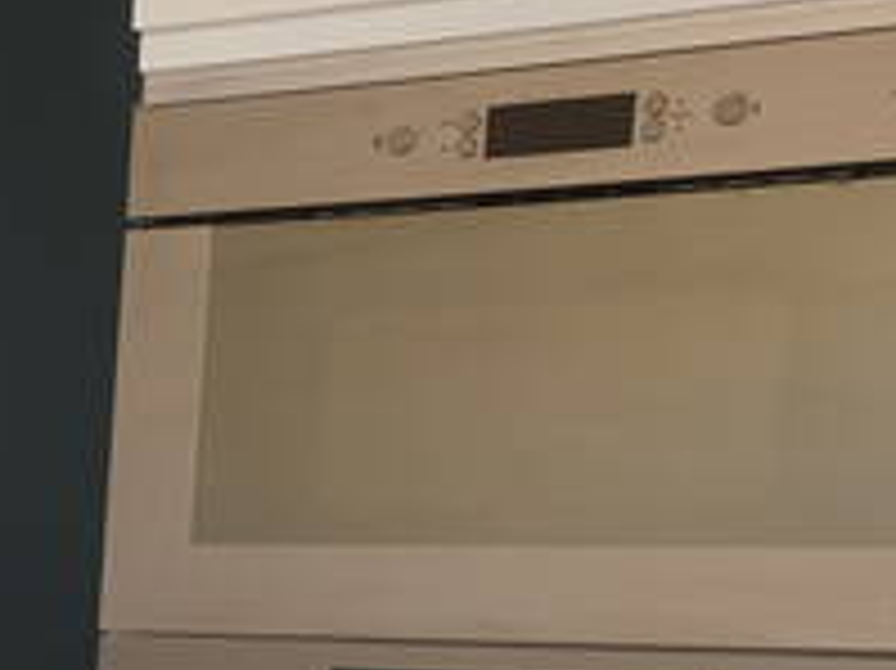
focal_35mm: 103
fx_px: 2664
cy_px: 989
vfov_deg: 13.6
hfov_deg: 15.9
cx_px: -770
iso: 64
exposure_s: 1/50
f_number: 2.4
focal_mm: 4.3
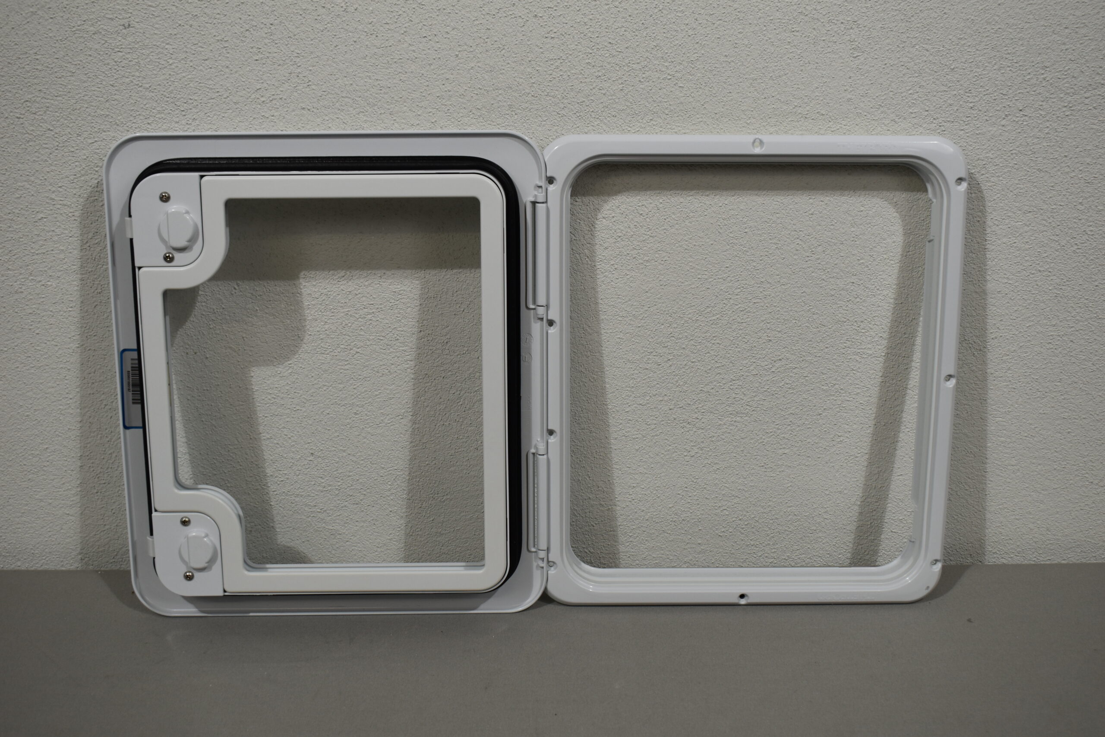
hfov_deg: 46.4
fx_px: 1289
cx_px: 552
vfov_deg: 31.9
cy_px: 368
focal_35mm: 42
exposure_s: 1/125
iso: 250
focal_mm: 28
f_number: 5.6
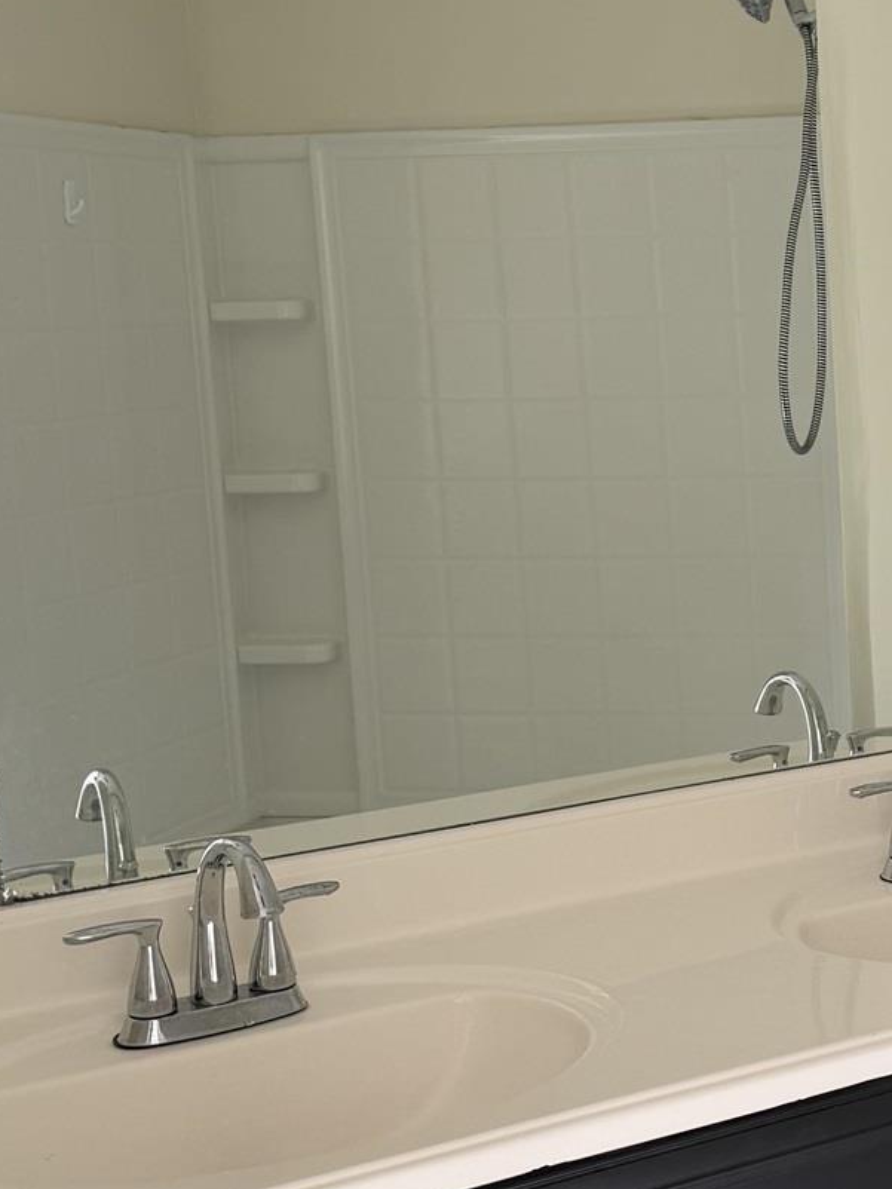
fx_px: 2370
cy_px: 558
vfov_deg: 28.2
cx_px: 917
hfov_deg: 20.5
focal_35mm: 69
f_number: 1.78
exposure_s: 1/140
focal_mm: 6.76
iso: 50
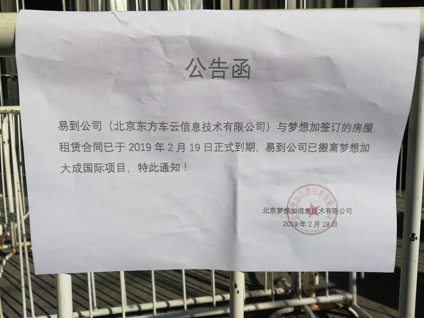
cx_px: 212
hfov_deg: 65.3
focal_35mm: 27
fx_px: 331
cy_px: 159
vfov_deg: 51.4
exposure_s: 1/1996
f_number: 2.2
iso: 50
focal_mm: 3.84
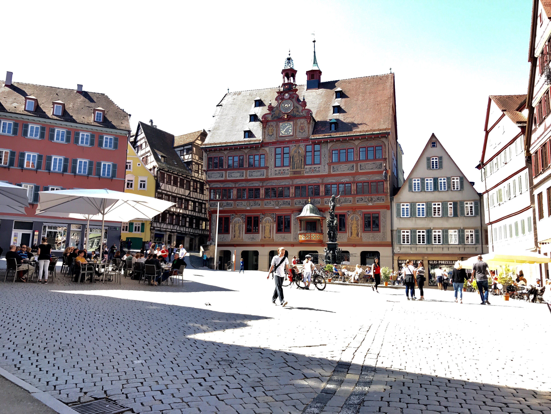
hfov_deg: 63.4
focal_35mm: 28
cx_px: 276
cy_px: 207
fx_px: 446
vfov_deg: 49.7
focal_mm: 3.99
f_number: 1.8
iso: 20
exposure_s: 1/367
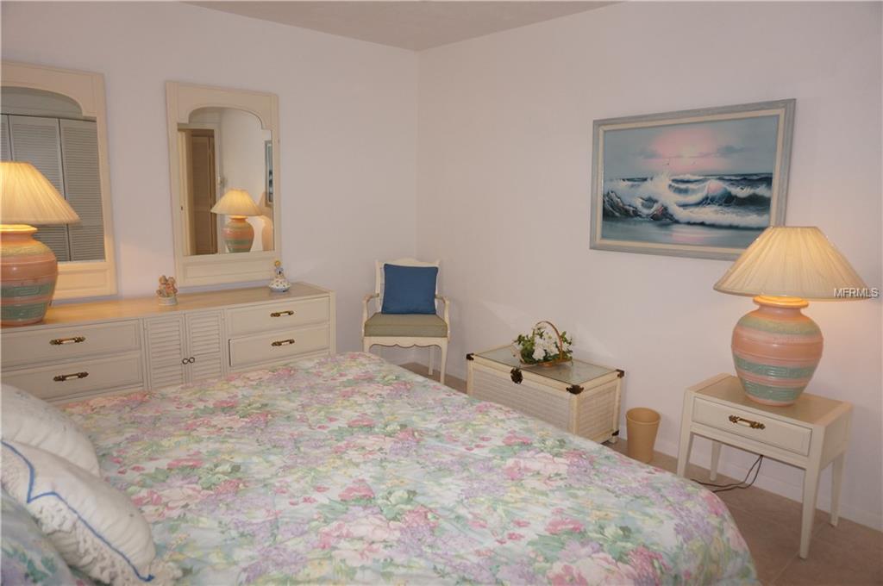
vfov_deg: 53.0
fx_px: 588
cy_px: 293
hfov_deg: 73.8
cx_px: 442
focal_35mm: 24
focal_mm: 16
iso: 400
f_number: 4
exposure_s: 1/160
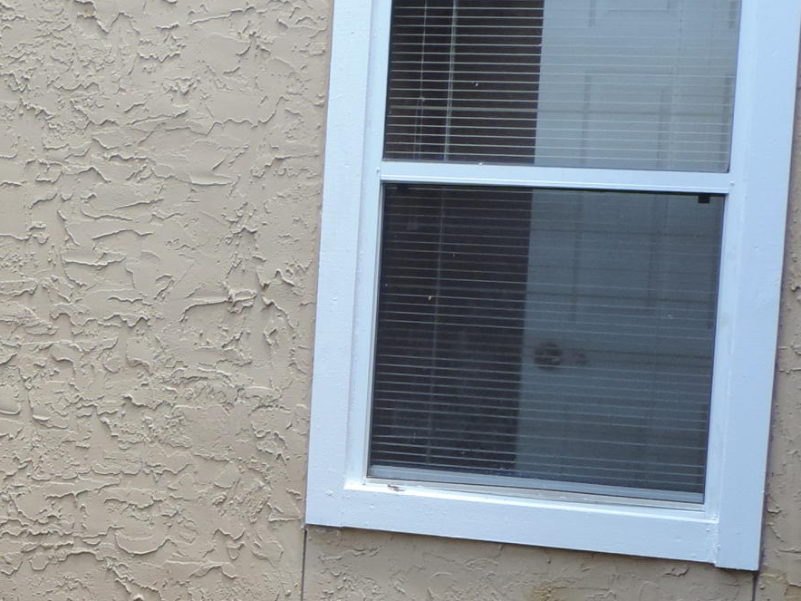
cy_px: 526
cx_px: -29
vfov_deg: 13.1
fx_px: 2592
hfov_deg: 17.1
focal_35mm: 112
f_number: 3.2
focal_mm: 5.8
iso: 80
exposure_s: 1/160
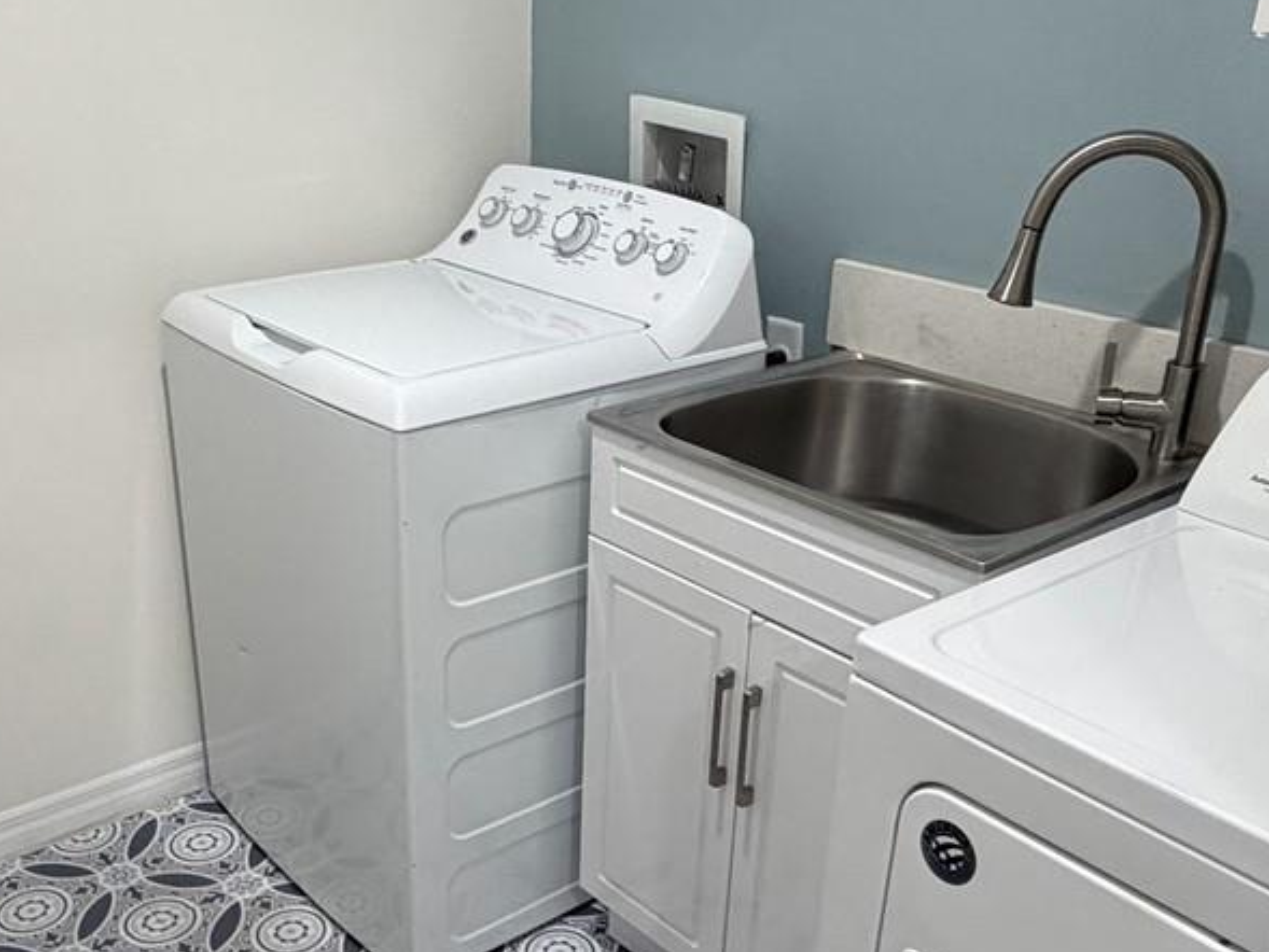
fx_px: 1393
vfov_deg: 37.5
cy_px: 603
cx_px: 554
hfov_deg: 48.8
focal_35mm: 38
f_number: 2.2
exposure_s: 1/120
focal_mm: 2.22
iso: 320
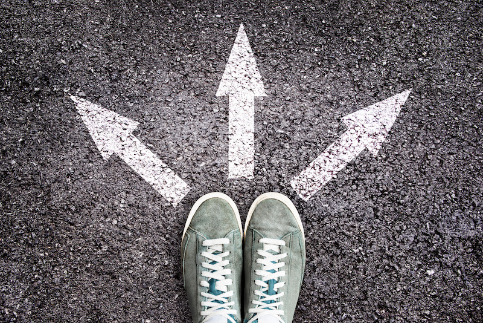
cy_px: 162
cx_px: 242
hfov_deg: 28.8
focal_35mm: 70
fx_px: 939
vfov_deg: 19.5
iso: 100
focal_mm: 70
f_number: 10
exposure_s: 1/30
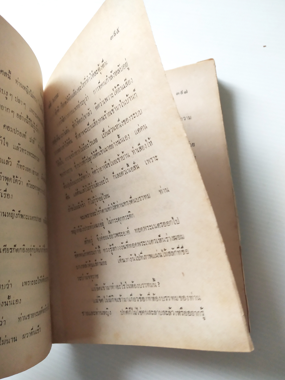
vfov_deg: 58.3
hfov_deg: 45.4
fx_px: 340
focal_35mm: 31
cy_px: 196
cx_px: 144
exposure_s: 1/100
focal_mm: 3.95
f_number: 1.8
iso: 168
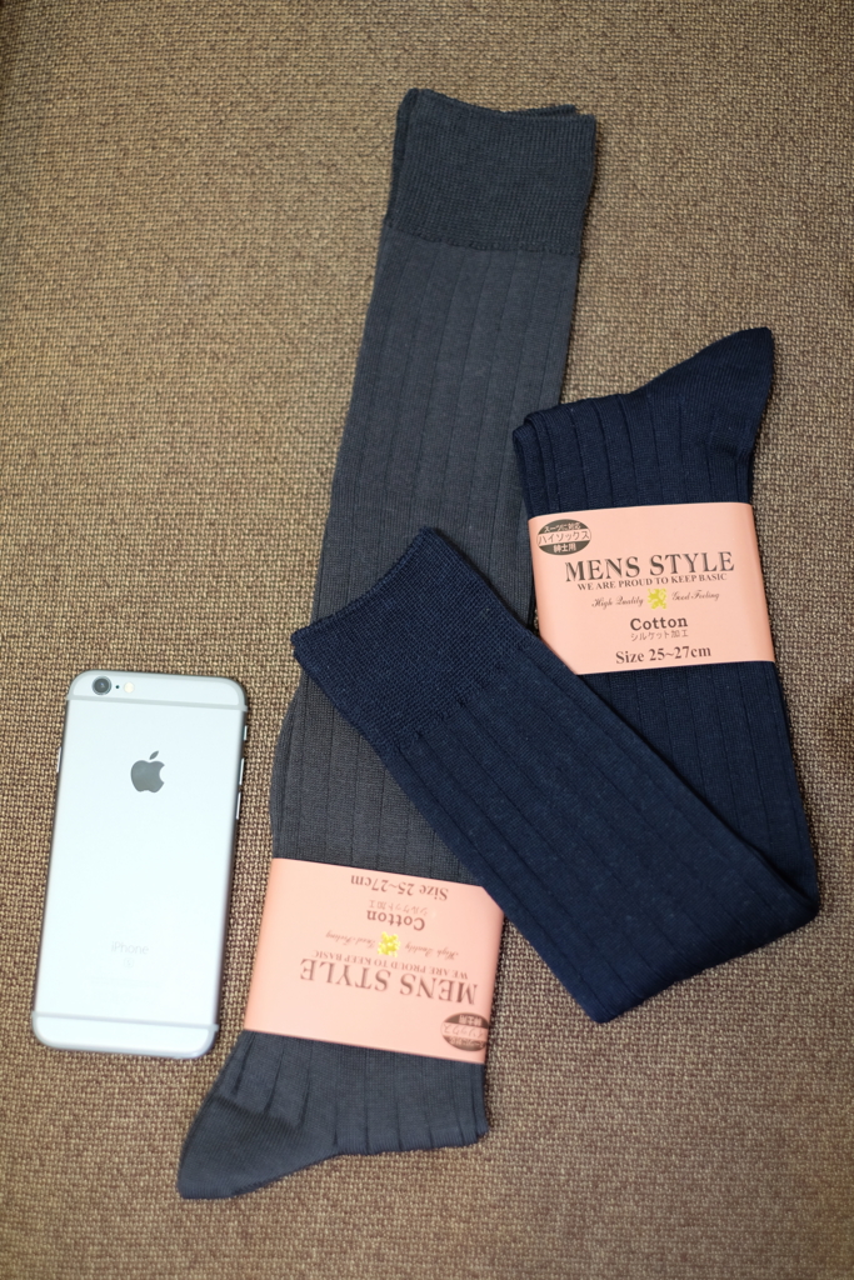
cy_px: 640
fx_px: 1885
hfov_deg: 25.5
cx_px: 427
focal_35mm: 53
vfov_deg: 37.5
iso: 640
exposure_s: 1/38
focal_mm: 35
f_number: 1.4
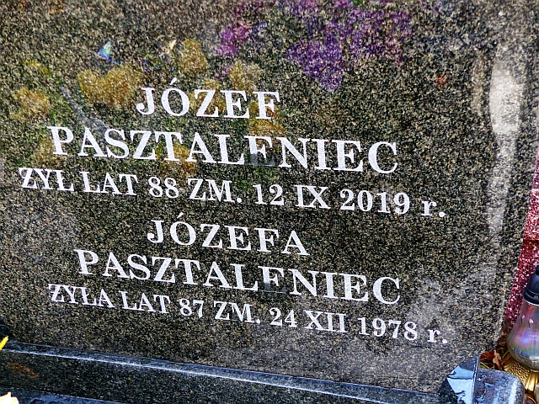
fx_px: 950
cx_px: 270
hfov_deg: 31.7
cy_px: 202
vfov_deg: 24.0
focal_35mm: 61
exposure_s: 1/60
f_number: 2.8
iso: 200
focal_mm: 10.9
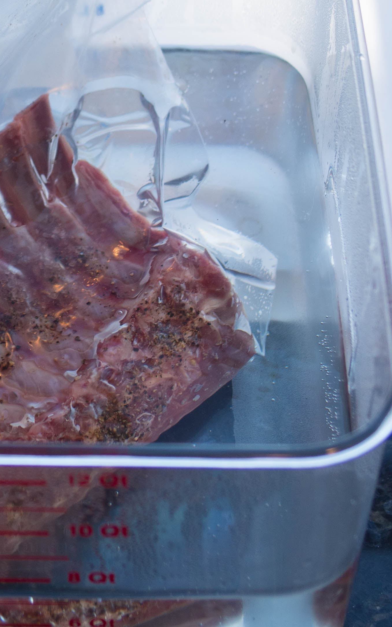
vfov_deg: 18.2
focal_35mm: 113
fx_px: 1931
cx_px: -66
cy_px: 70
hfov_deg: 11.4
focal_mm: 25
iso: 200
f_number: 2.5
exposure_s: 1/200
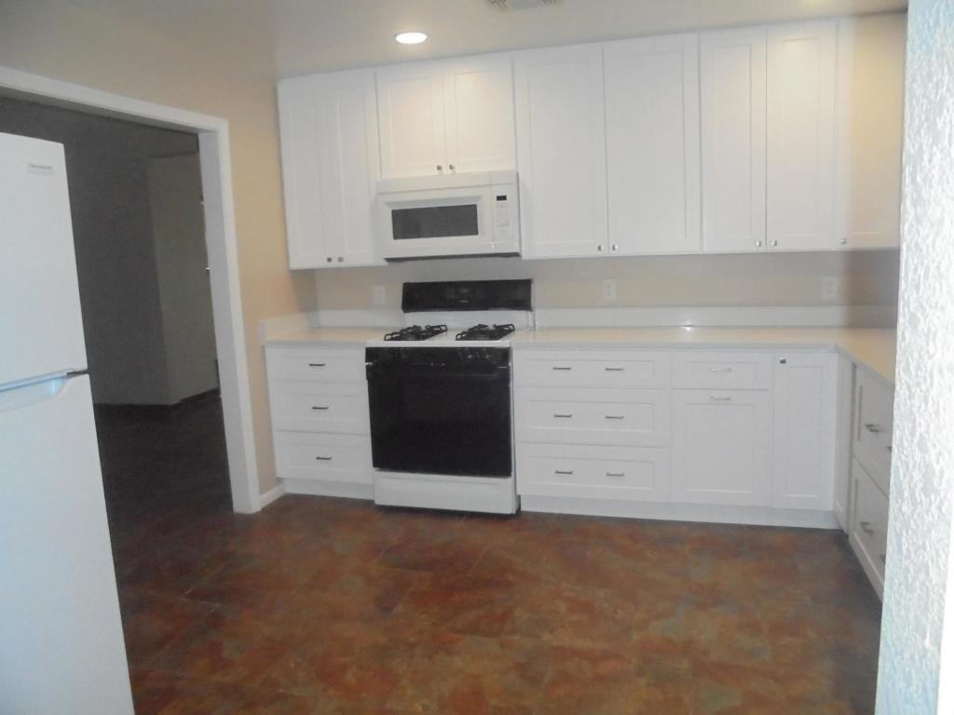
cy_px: 358
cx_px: 477
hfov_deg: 67.3
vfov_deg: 53.1
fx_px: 717
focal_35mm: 26
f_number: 3.5
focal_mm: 4.6
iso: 800
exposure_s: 1/200
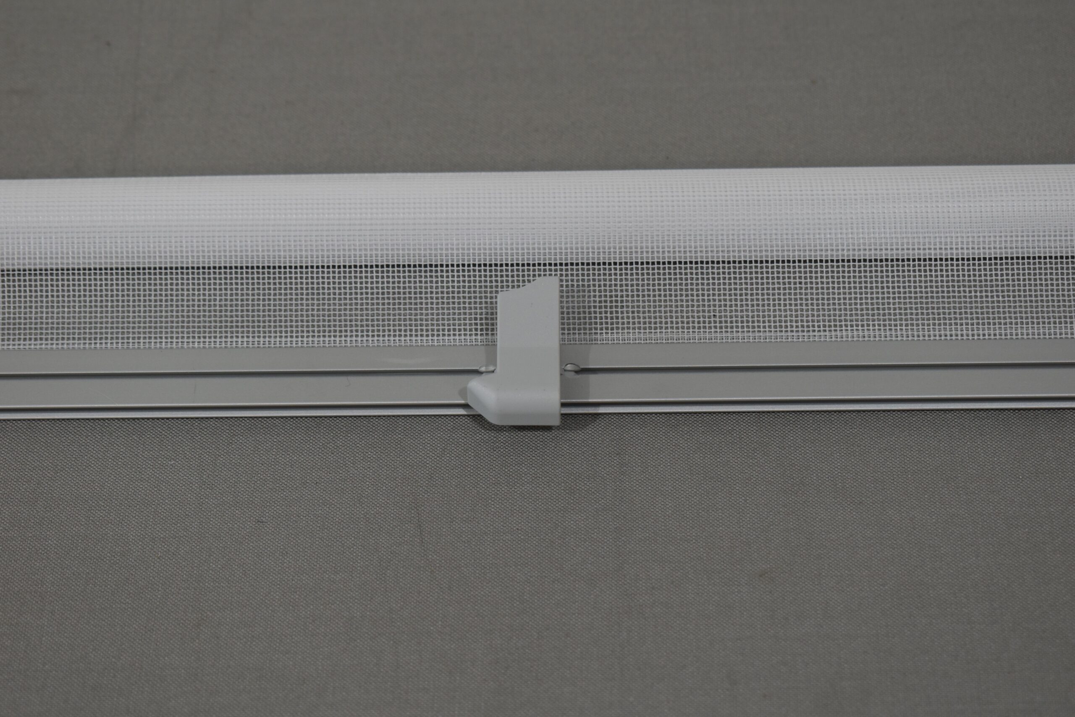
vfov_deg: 16.6
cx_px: 538
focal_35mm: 82
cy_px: 358
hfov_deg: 24.6
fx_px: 2463
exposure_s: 1/125
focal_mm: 55
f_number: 5.6
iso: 320
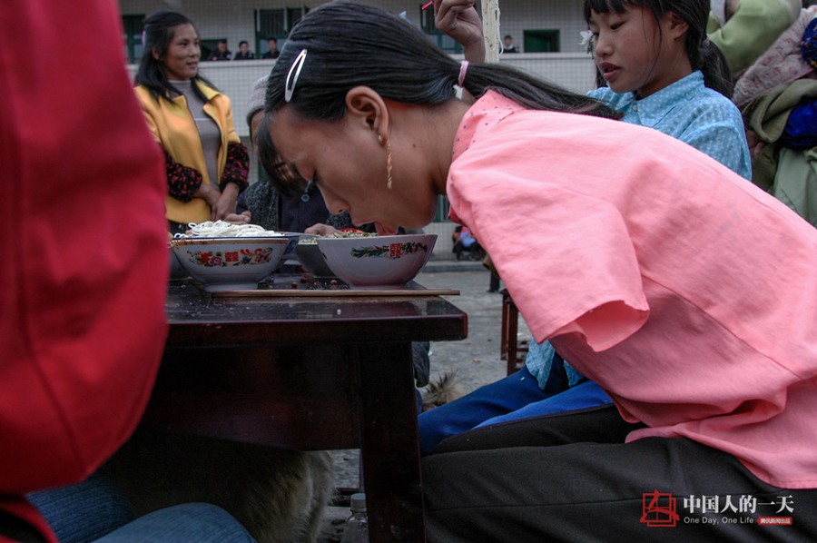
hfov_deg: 57.3
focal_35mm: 33
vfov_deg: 39.9
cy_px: 272
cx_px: 408
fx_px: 748
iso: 200
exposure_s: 1/80
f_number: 4.5
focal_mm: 22
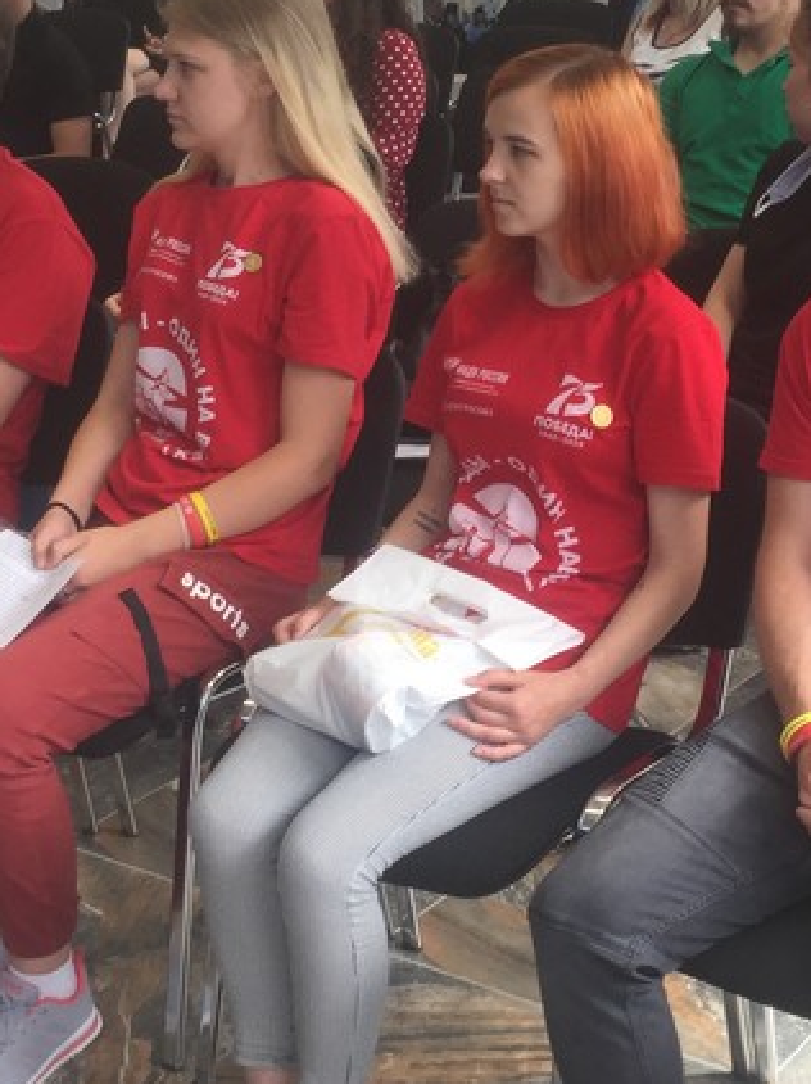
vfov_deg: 29.3
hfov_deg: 22.2
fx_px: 2064
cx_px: 467
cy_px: 439
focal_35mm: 66
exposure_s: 1/100
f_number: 2.2
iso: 40
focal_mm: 4.15
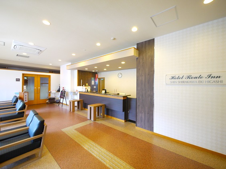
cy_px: 84
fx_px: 91
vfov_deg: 85.7
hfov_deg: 102.1
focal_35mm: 14
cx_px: 113
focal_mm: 7
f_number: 4
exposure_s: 1/20
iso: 400
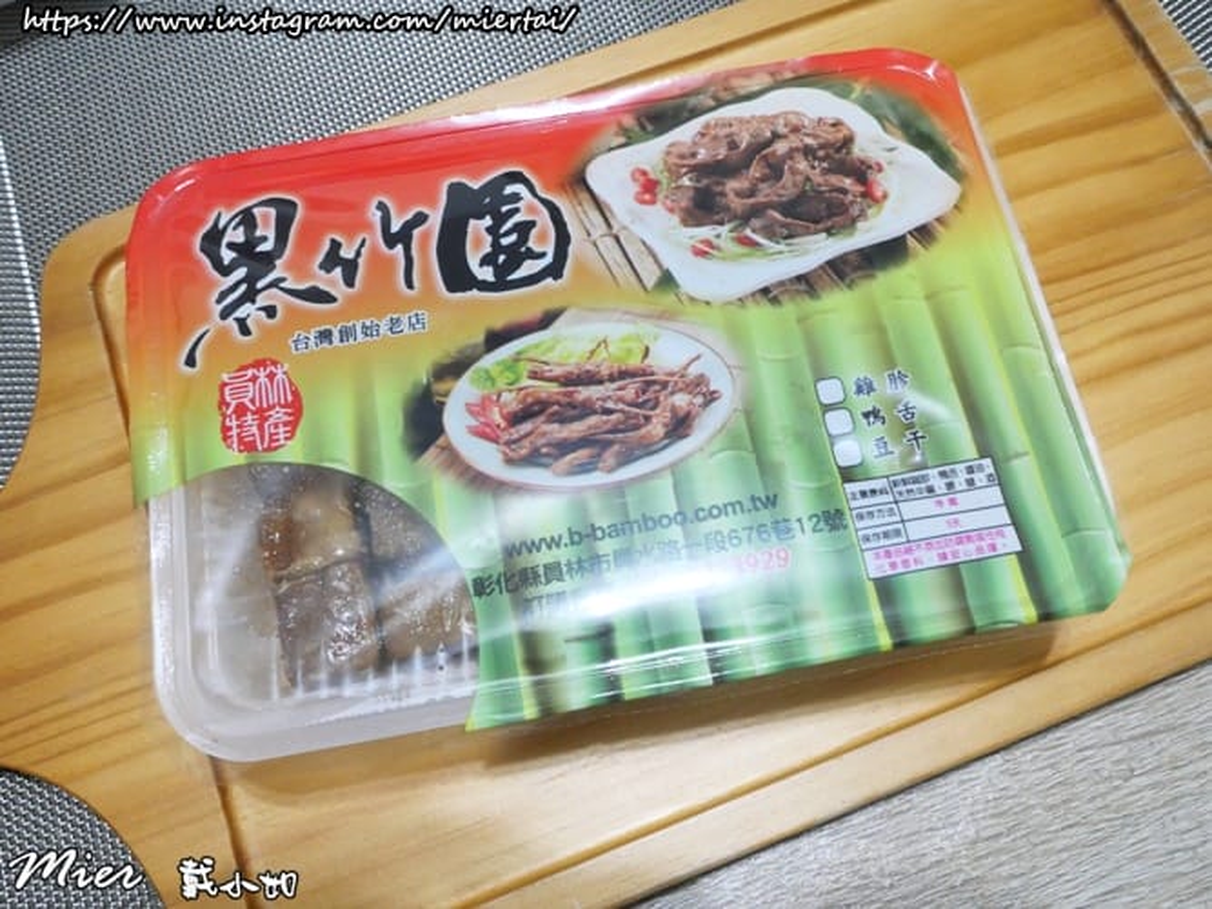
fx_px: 1050
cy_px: 454
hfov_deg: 60.0
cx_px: 606
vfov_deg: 46.8
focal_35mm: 30
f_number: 10
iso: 3200
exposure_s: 1/25
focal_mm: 15
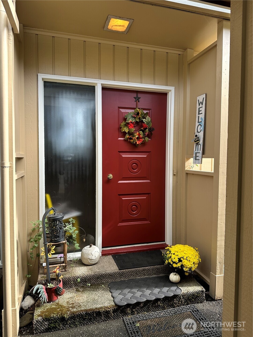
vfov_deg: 71.6
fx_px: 234
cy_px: 168
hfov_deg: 56.8
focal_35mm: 24
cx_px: 126
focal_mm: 6.86
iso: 64
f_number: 1.78
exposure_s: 1/228
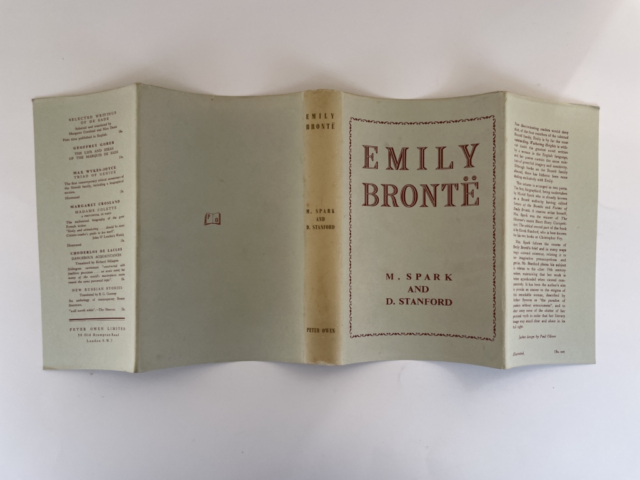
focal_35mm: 26
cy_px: 240
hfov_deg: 67.3
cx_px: 320
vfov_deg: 53.1
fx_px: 481
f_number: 1.6
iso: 32
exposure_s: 1/602
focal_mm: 4.2
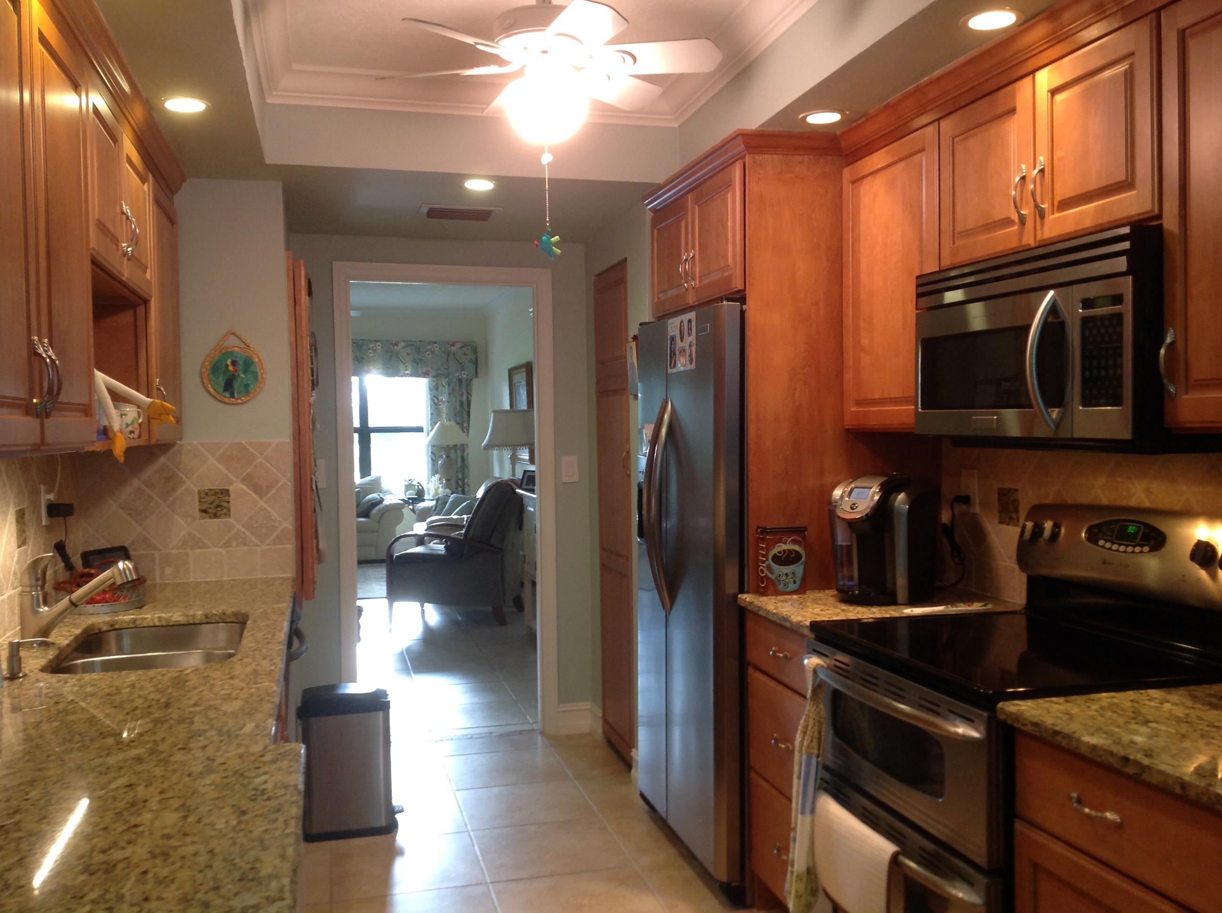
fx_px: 1234
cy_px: 456
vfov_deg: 40.6
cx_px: 611
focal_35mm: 35
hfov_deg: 52.7
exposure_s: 1/15
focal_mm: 4.28
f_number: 2.4
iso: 100
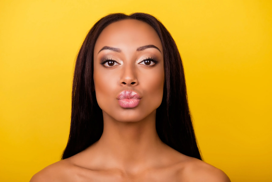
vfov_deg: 19.5
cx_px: 136
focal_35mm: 70
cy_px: 91
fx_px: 529
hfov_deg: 28.8
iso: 80
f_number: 6.3
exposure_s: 1/200
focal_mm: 70
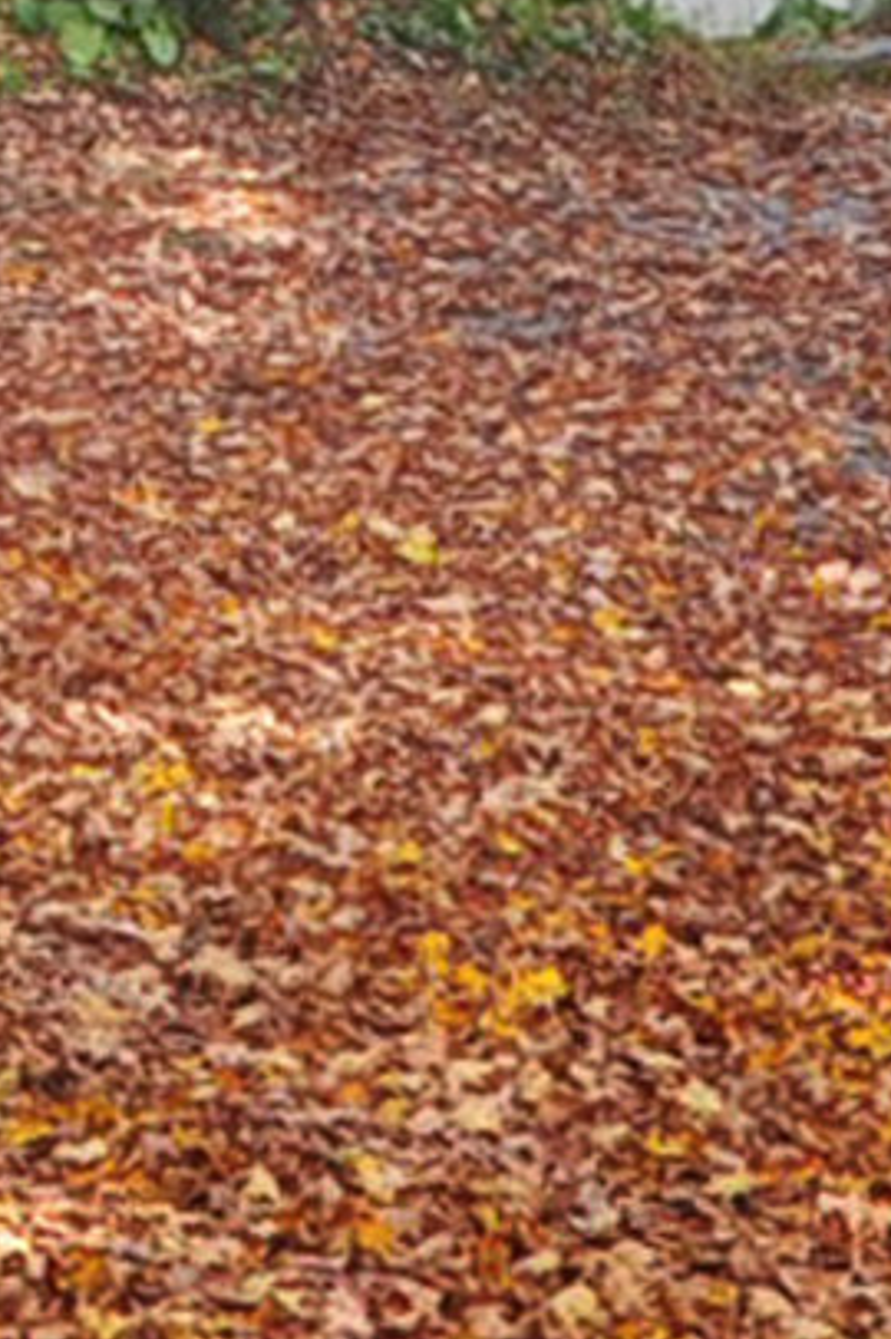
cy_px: -973
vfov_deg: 12.6
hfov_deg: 8.9
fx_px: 5578
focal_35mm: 150
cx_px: -380
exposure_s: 1/160
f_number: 8
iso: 250
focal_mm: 14
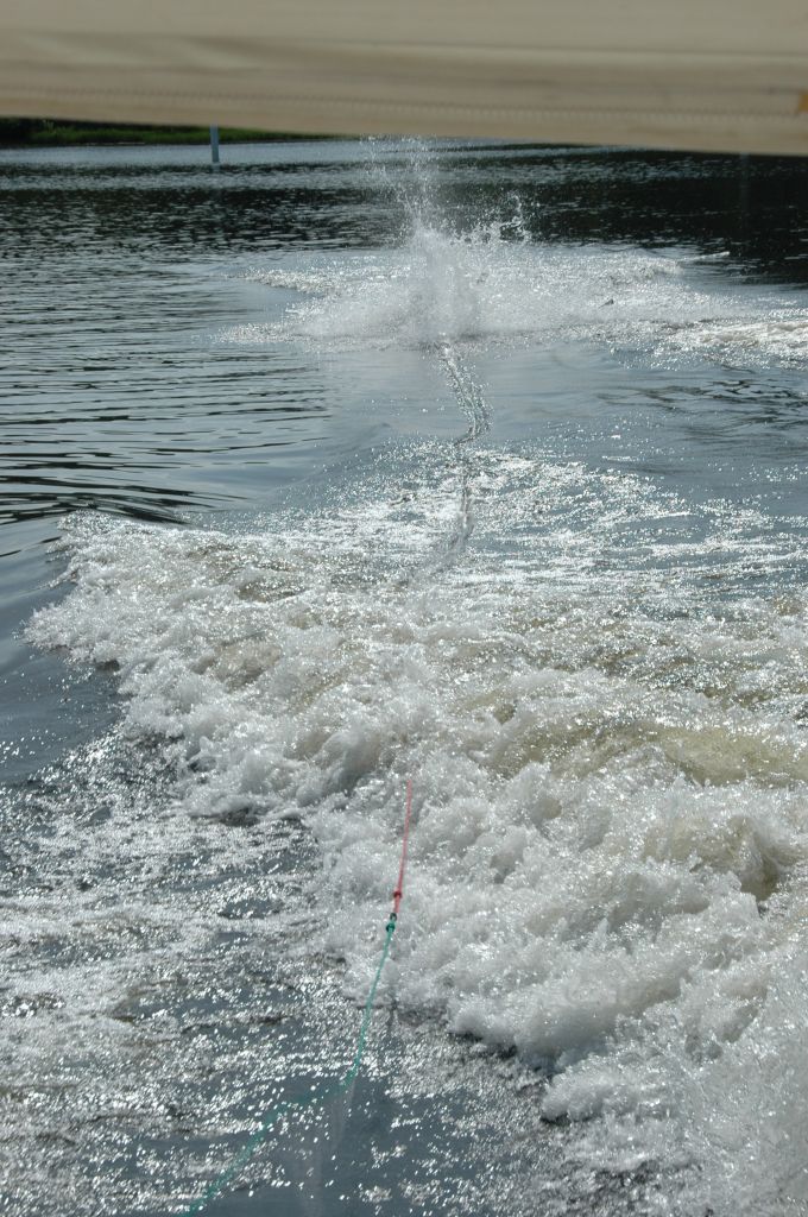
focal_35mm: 93
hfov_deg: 14.7
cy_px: 608
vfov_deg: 21.9
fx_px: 3139
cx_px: 404
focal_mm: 62
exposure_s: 1/500
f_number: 11
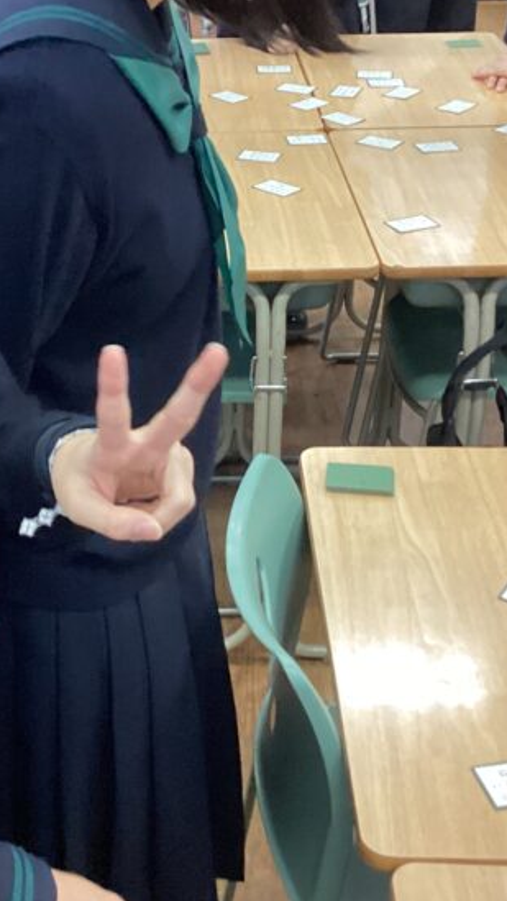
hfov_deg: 18.9
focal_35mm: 63
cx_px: 90
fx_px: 1505
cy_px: 407
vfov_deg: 33.3
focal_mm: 3.3
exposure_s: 1/50
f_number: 2.4
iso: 250
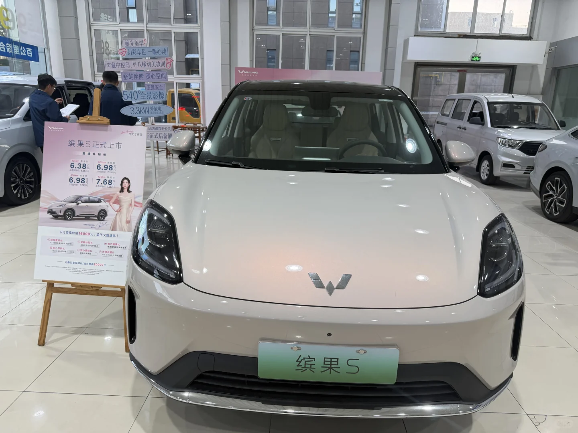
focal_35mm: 24
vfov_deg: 56.8
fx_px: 401
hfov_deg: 71.6
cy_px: 216
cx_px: 289
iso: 100
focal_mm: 6.76
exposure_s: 1/100
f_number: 1.78
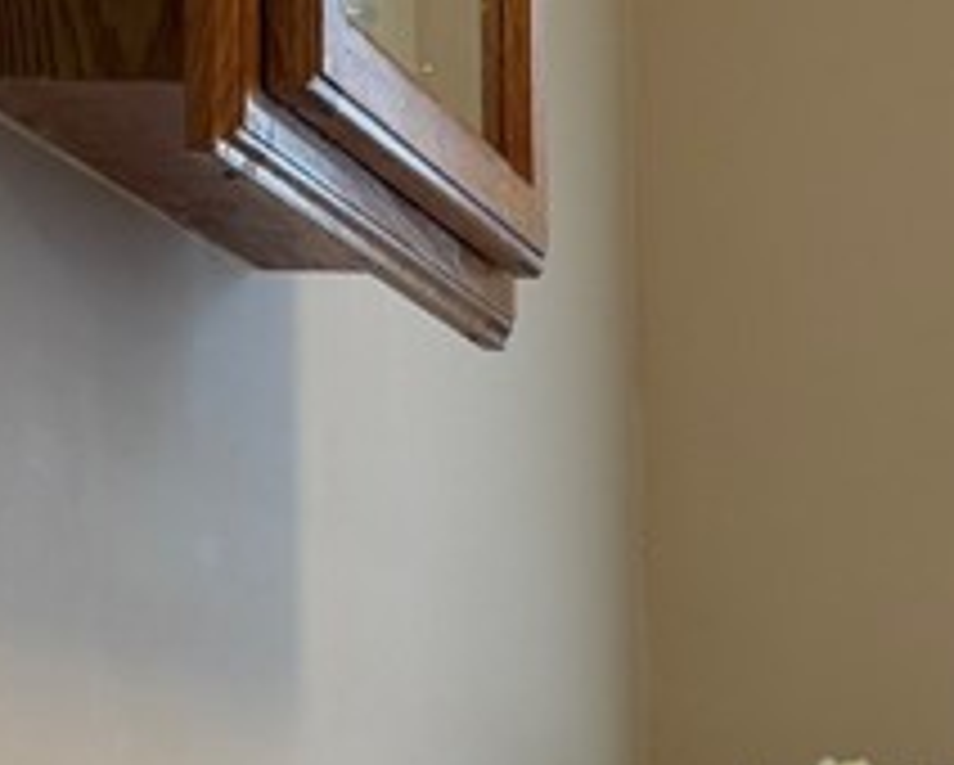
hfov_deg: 15.6
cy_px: 891
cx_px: 1454
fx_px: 3193
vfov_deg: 13.3
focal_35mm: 113
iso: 160
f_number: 1.78
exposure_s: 1/120
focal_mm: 6.76
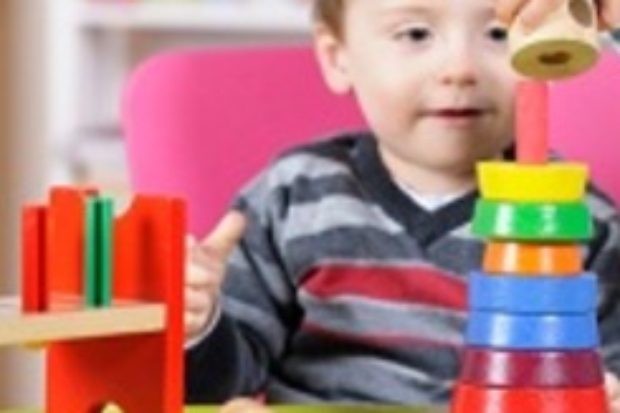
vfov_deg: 4.0
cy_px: 109
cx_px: 645
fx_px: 5834
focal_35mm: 339
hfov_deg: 6.1
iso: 100
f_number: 4
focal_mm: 130
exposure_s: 1/160
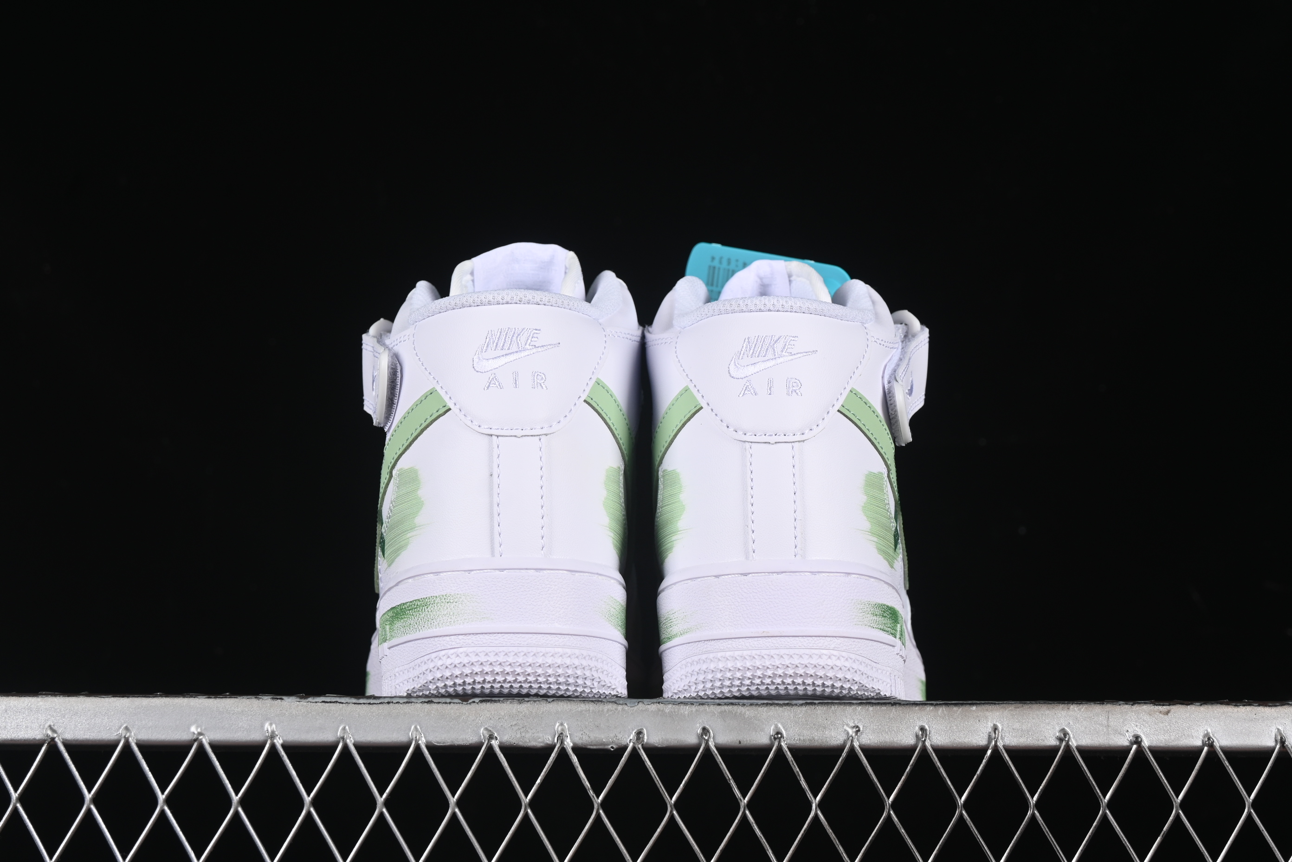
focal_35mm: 75
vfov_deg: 18.2
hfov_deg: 27.0
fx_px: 2691
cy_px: 431
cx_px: 646
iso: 160
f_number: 8
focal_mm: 50
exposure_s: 1/80
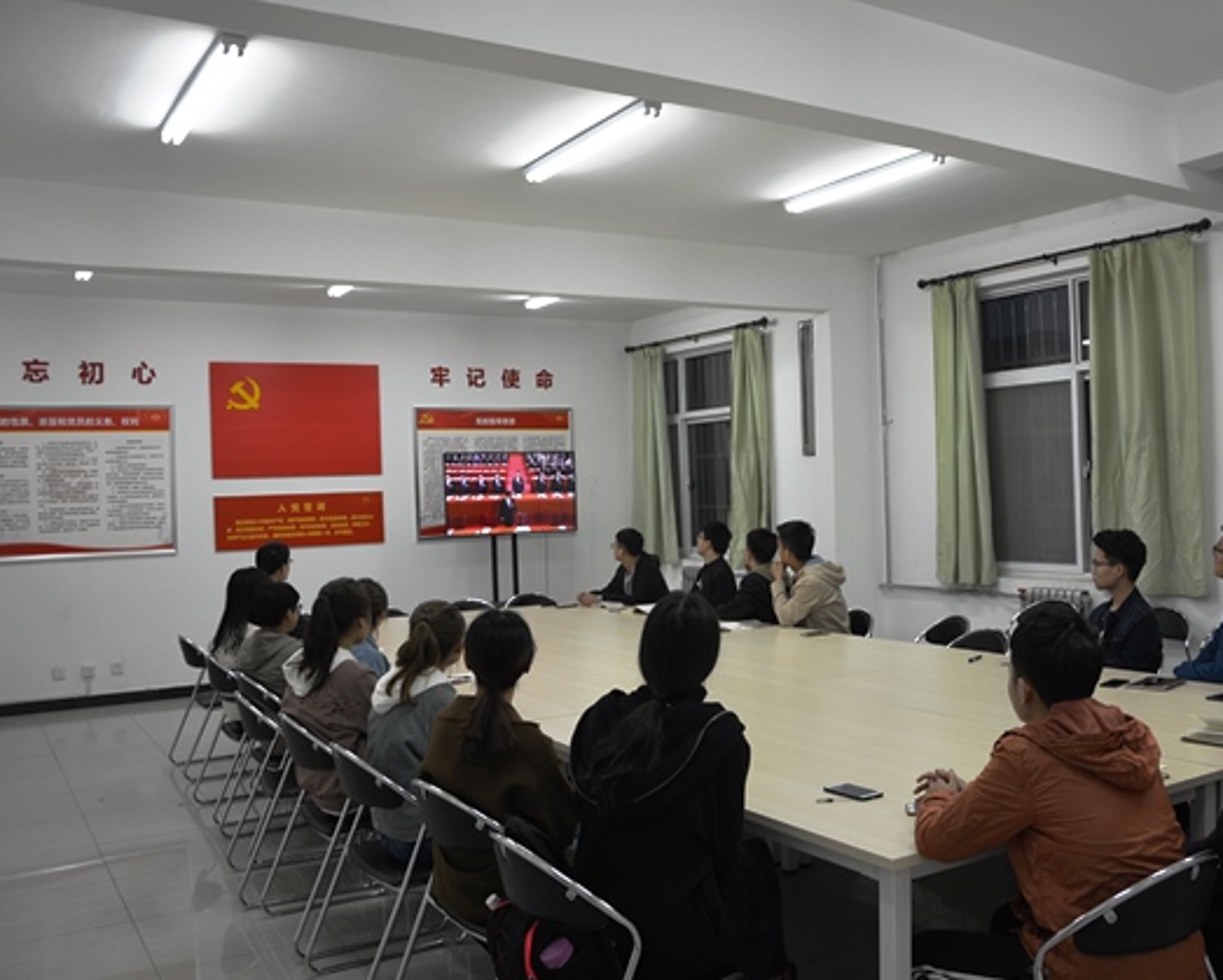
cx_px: 723
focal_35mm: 31
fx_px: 1123
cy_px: 497
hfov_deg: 56.8
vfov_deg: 47.1
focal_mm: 18
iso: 320
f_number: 3.5
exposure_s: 1/50
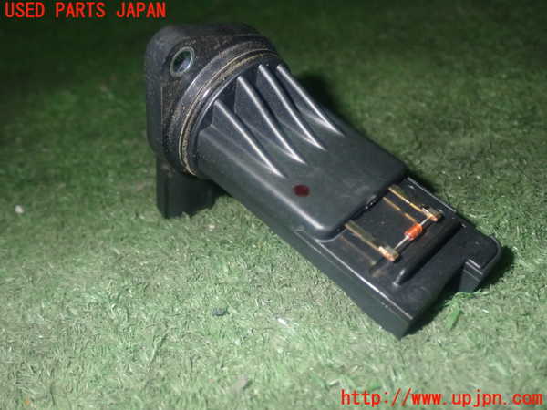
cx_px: 274
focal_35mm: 41
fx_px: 648
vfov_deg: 35.1
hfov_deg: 45.8
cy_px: 205
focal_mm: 7.31
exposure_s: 1/40
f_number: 8
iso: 400
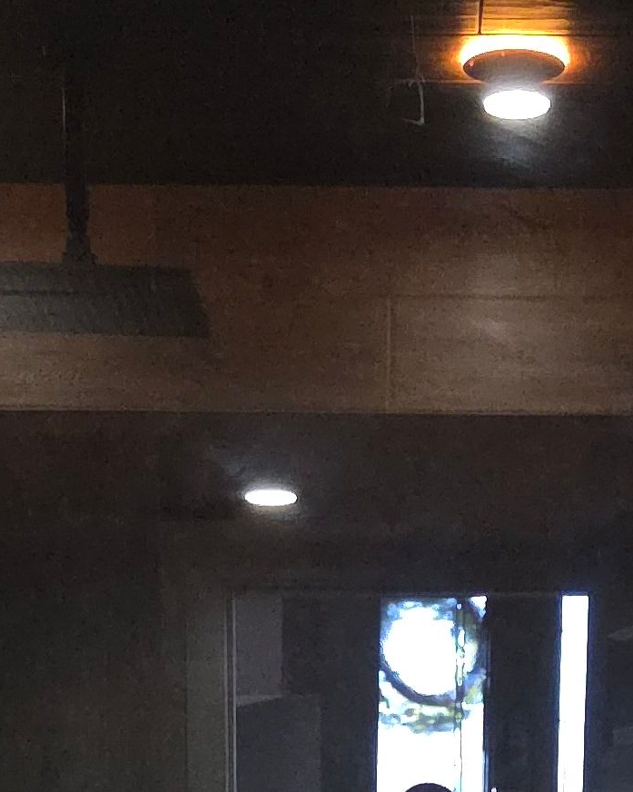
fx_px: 2413
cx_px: 420
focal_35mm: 103
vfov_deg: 15.3
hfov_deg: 14.9
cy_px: 1542
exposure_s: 1/50
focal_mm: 6.3
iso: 500
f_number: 1.7
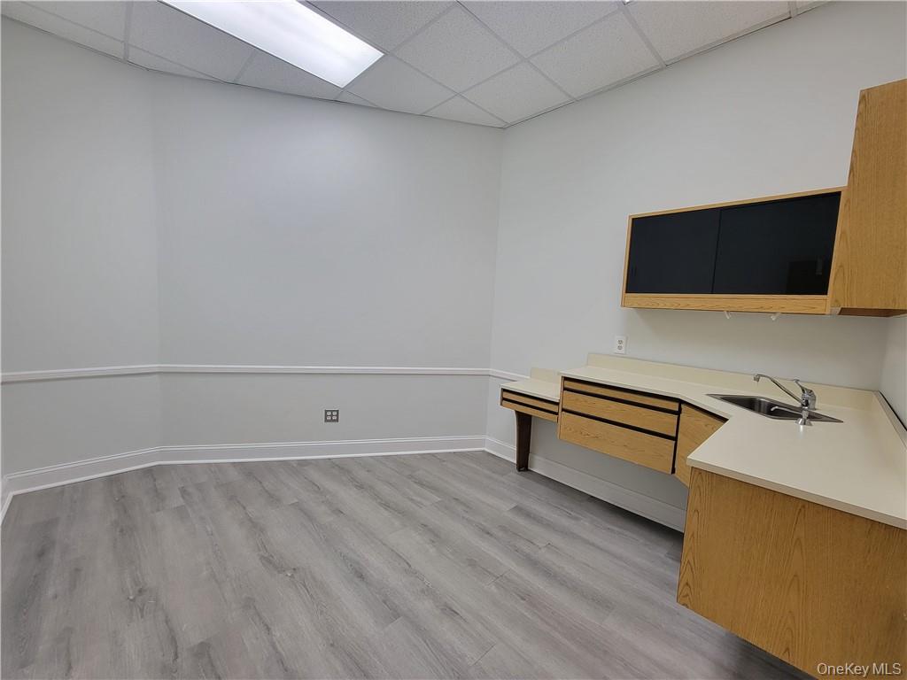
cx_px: 454
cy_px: 340
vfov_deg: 89.9
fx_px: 341
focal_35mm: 13
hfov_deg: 106.2
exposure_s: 1/60
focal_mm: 2.2
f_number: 2.2
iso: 125
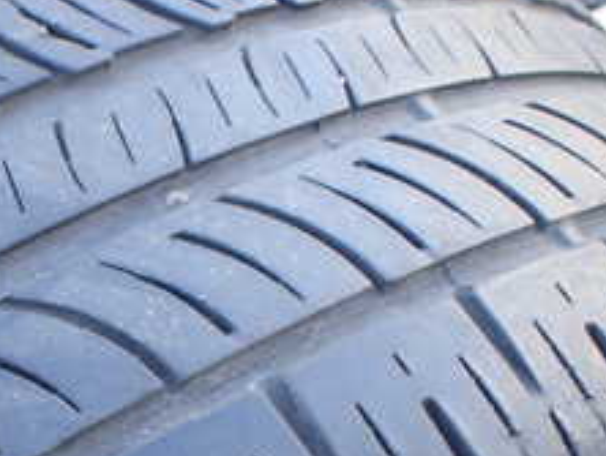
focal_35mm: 81
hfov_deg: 22.2
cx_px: -128
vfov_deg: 17.8
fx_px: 1420
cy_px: 448
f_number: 2.3
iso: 125
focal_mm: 5.4
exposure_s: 1/125
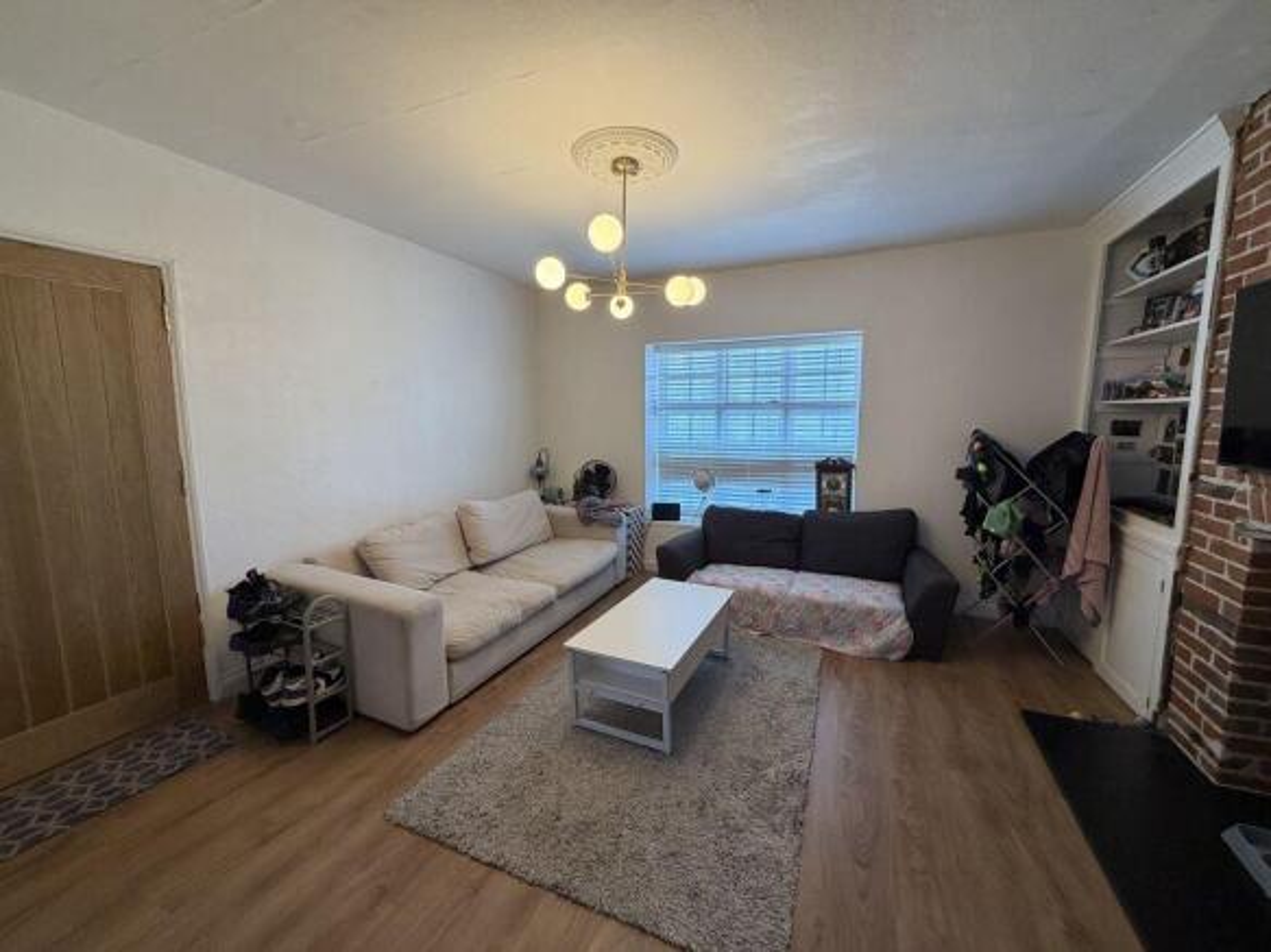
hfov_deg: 102.1
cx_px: 636
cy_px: 476
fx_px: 514
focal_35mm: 14
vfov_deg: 85.7
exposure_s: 1/50
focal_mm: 2.22
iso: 200
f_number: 2.2
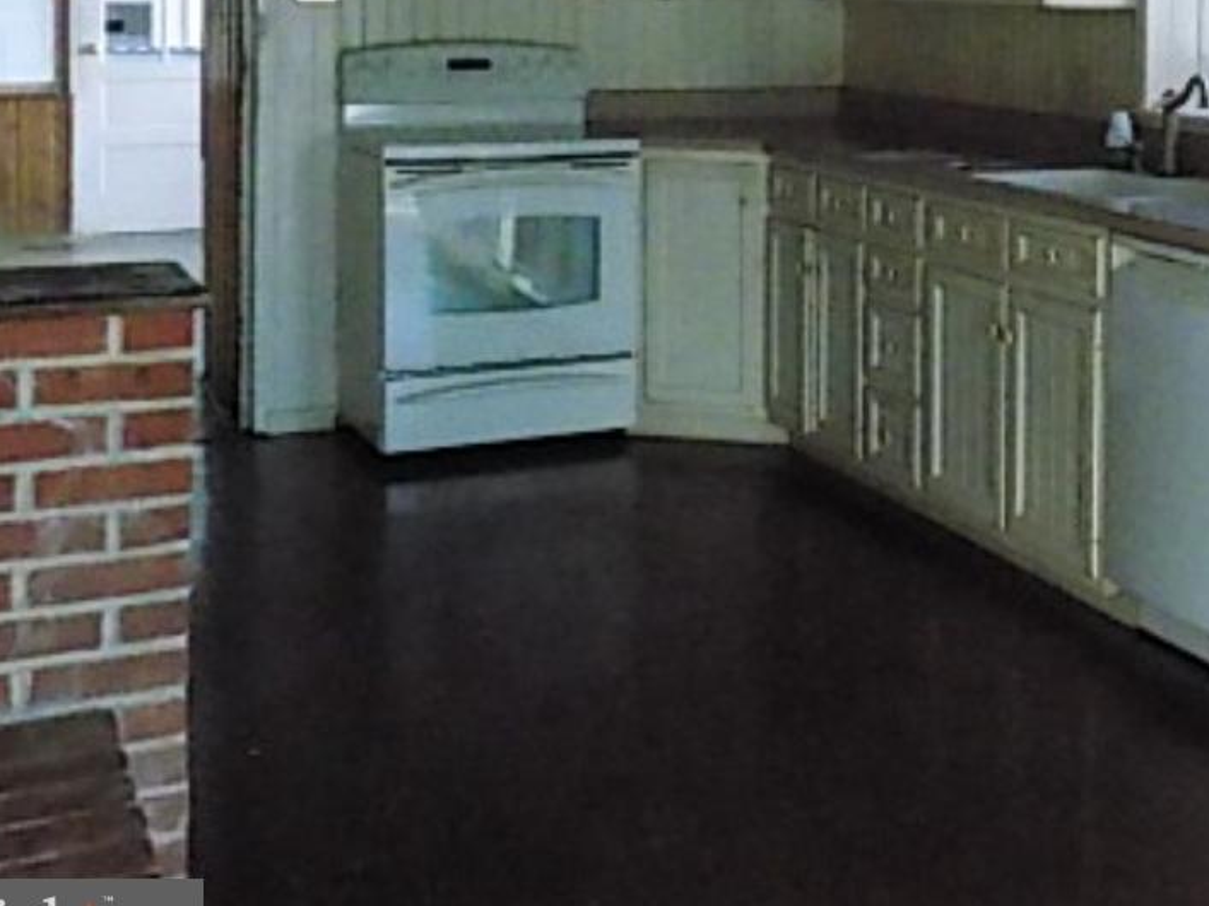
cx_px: 1135
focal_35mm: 55
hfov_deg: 32.8
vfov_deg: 25.5
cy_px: 55
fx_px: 1921
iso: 1600
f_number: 3.2
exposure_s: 1/320
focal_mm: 4.8
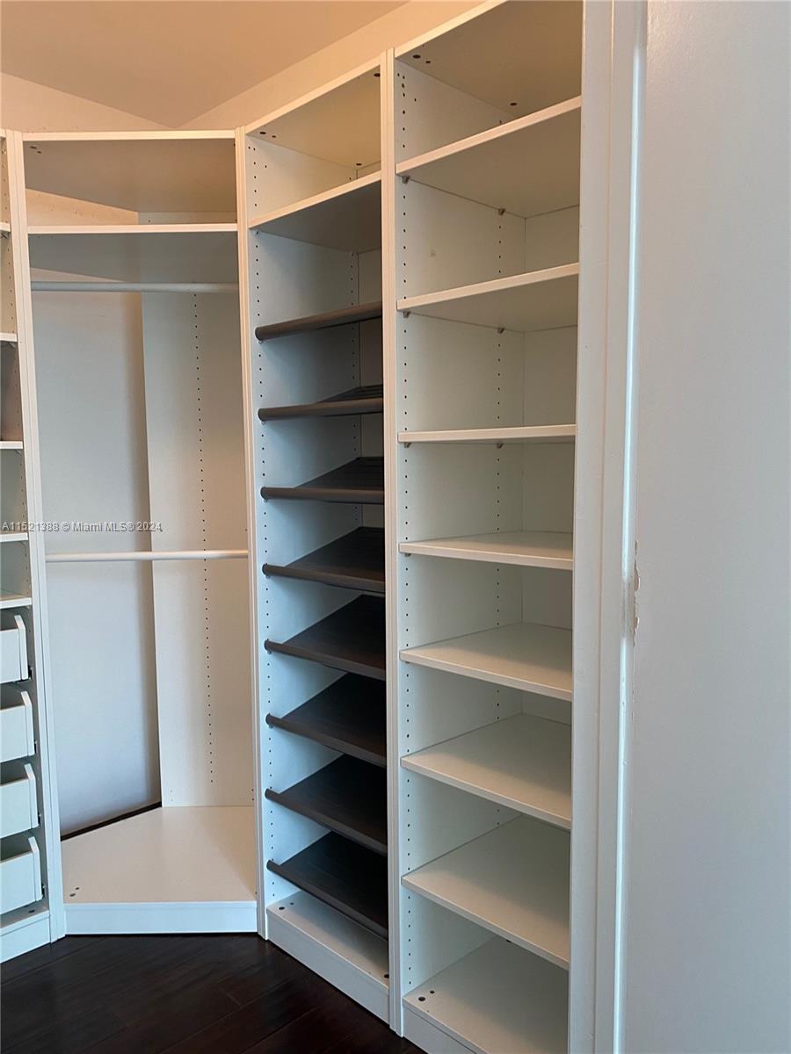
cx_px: 396
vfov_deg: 67.3
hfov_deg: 53.1
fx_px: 792
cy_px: 527
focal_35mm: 26
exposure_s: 1/60
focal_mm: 4.25
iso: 100
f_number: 1.8
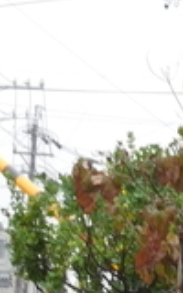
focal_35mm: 424
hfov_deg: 3.1
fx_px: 3383
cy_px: 705
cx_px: 176
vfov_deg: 4.8
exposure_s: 1/100
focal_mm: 14.3
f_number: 4.6
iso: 125
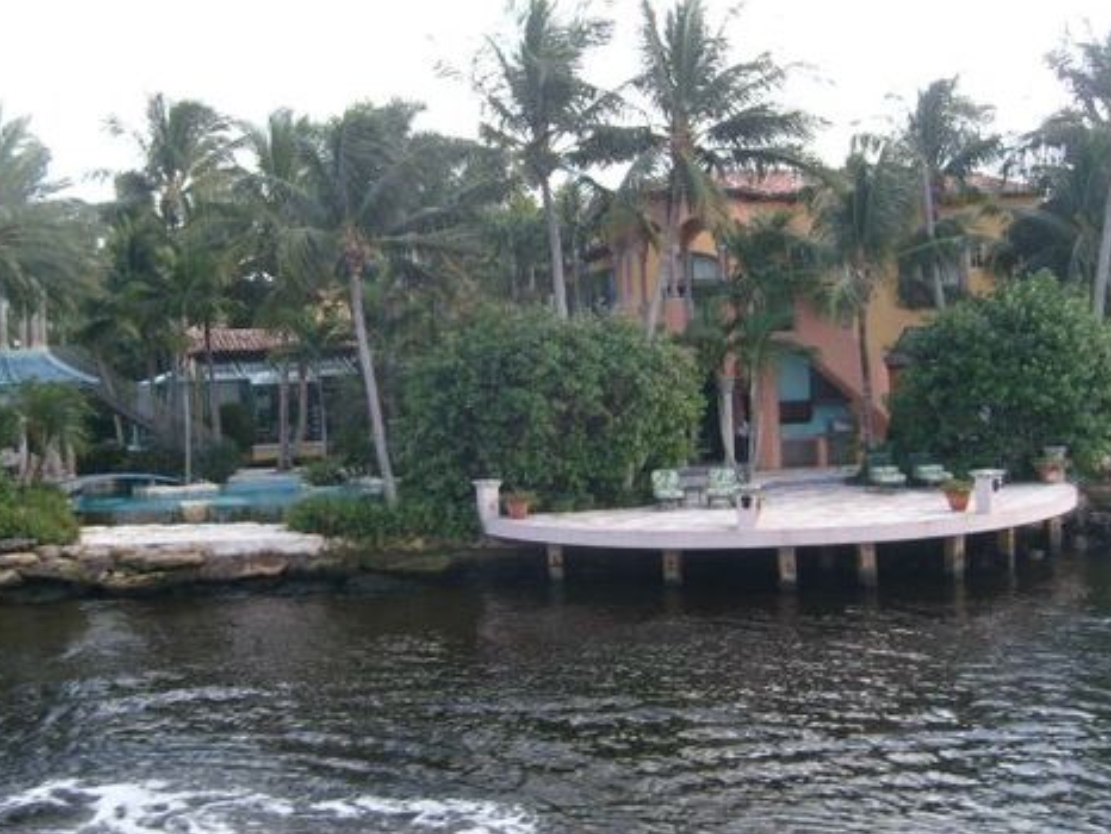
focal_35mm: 40
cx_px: 485
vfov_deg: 36.0
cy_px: 396
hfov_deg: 46.7
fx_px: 1284
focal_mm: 5.8
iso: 80
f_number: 7.1
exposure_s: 1/60
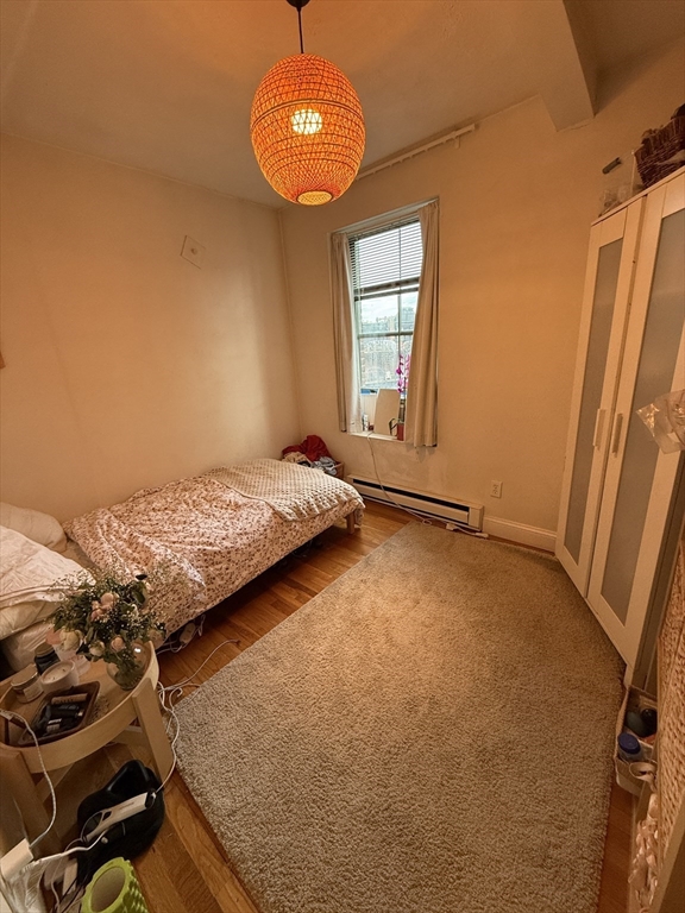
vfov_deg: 102.1
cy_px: 456
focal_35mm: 14
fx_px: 369
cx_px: 342
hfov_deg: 85.7
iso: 320
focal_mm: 2.22
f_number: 2.2
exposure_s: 1/63
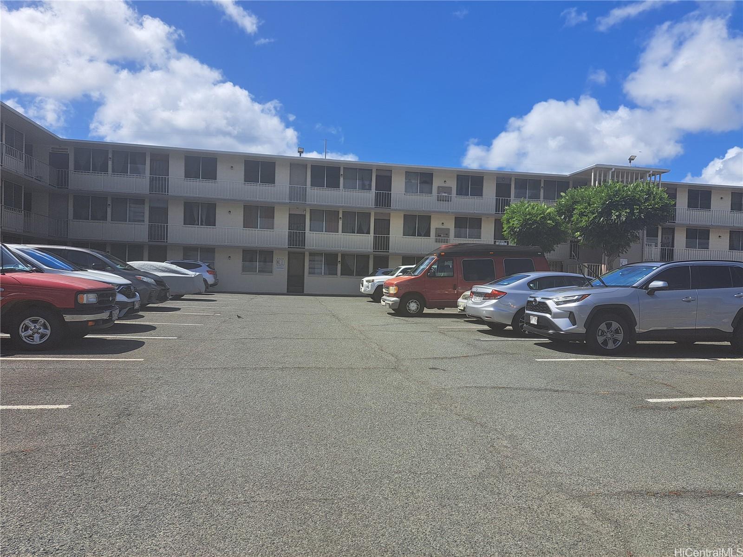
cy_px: 278
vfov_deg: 56.8
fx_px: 515
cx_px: 372
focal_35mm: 24
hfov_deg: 71.6
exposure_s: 1/1815
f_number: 1.8
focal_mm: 5.23
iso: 50
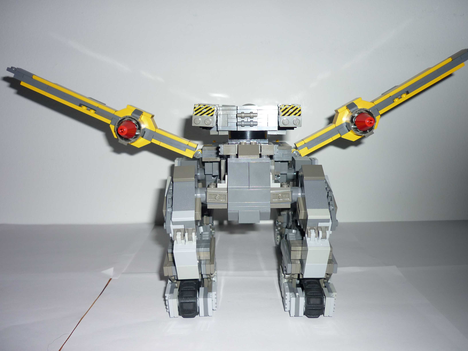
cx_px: 234
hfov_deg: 55.4
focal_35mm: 33
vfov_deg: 42.9
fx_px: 446
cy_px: 176
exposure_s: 1/60
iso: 100
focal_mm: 5.5
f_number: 2.8
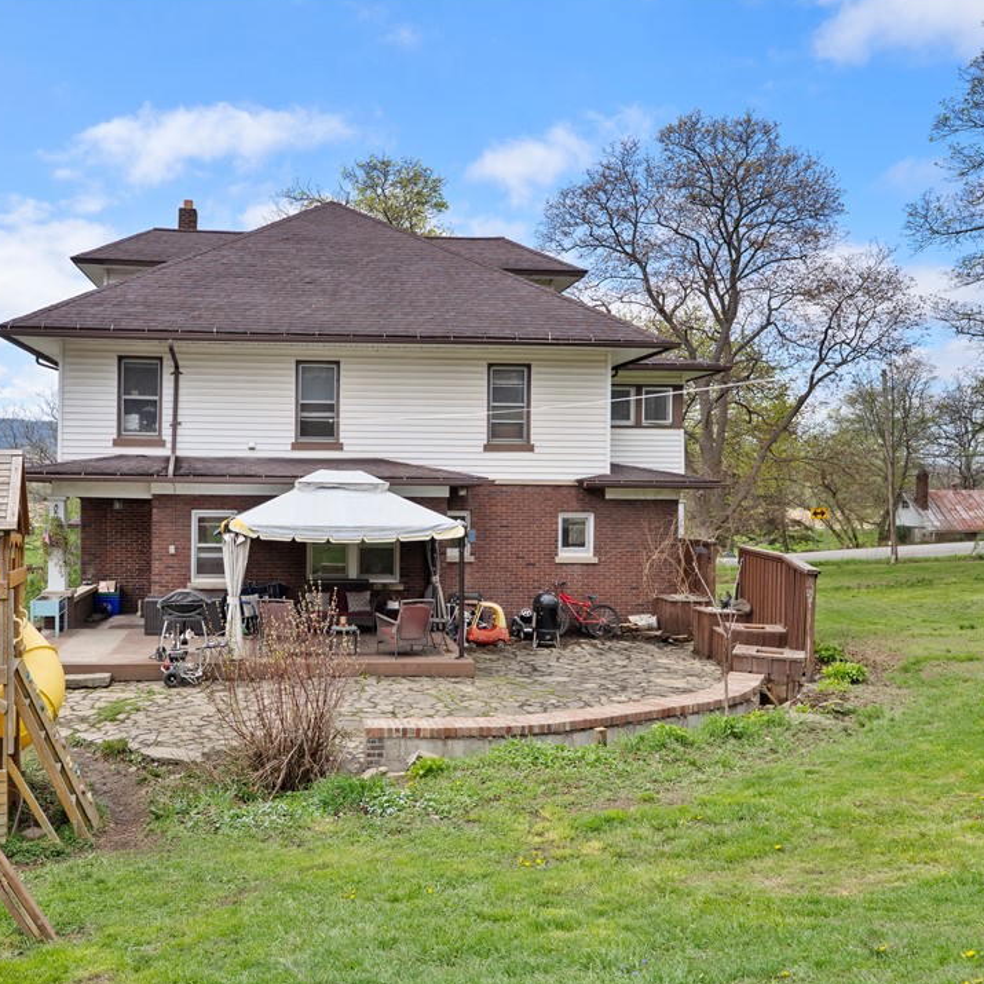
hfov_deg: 51.8
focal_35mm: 31
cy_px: 489
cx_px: 355
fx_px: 997
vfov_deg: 52.5
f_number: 7.1
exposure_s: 1/200
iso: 400
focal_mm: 24
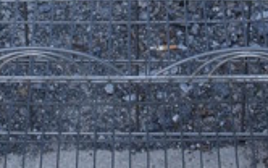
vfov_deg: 7.7
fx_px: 1104
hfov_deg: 13.8
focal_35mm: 151
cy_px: -316
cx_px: 132
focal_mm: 18
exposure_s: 1/250
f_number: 5.6
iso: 200
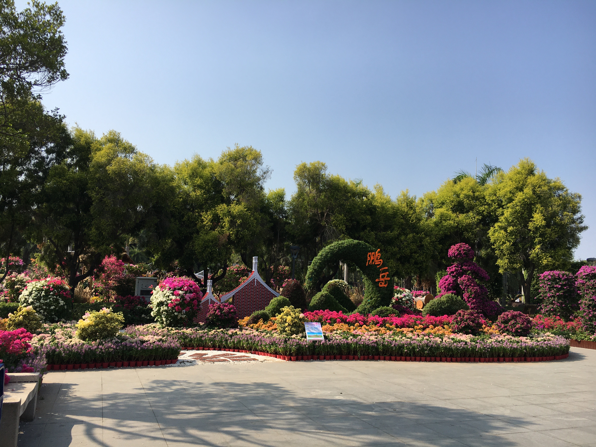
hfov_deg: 61.7
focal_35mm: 29
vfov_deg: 48.2
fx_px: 499
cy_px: 224
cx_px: 298
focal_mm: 4.15
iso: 25
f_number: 2.2
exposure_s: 1/1672
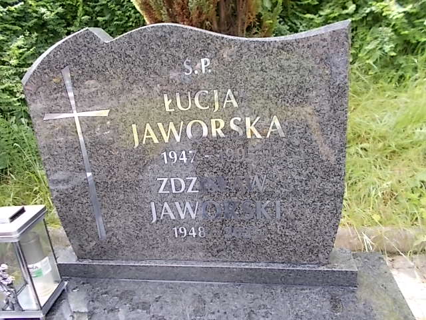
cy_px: 160
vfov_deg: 53.1
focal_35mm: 26
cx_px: 213
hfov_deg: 67.3
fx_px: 320
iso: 80
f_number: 3.2
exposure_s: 1/60
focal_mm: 4.6
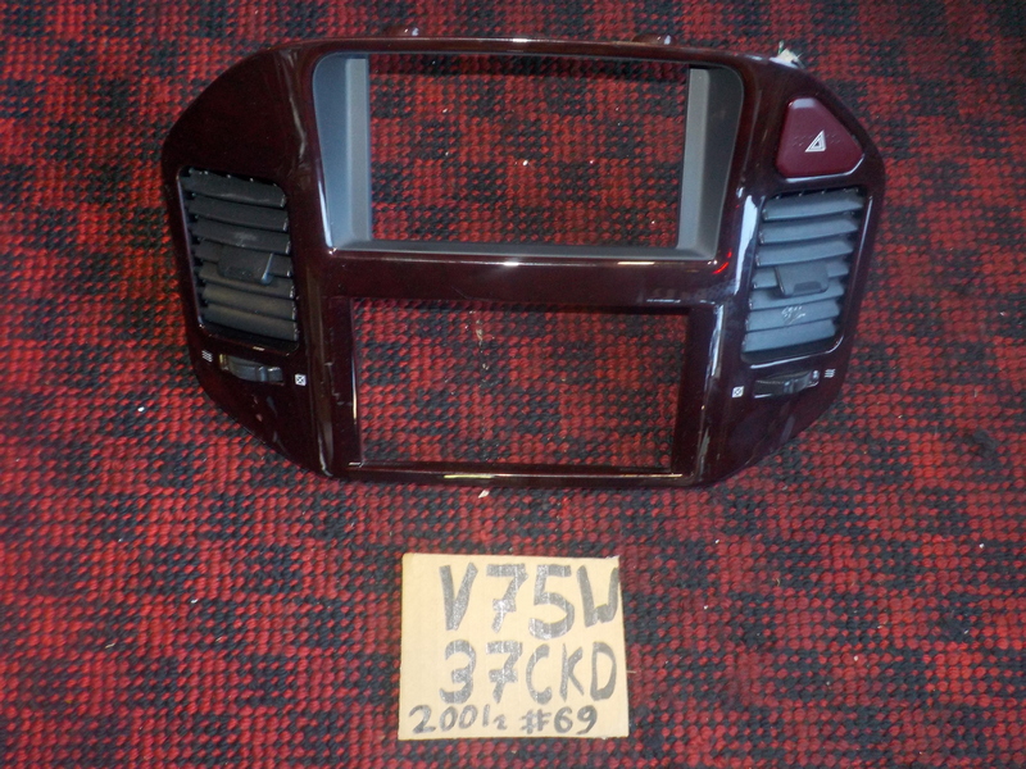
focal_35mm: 30
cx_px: 513
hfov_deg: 60.0
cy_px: 384
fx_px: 889
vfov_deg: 46.8
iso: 200
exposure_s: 1/30
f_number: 3.3
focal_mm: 4.1
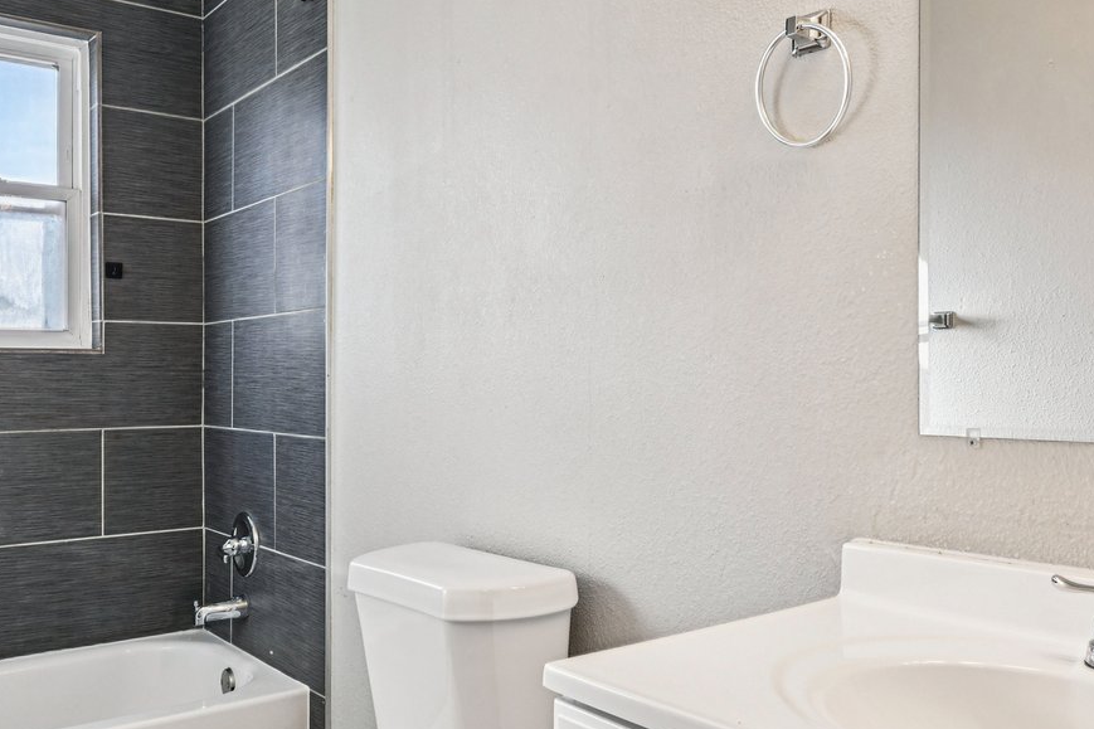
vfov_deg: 40.0
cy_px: 367
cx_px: 555
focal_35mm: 33
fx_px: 1003
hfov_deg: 57.2
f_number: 11
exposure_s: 1/15
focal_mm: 14
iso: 200
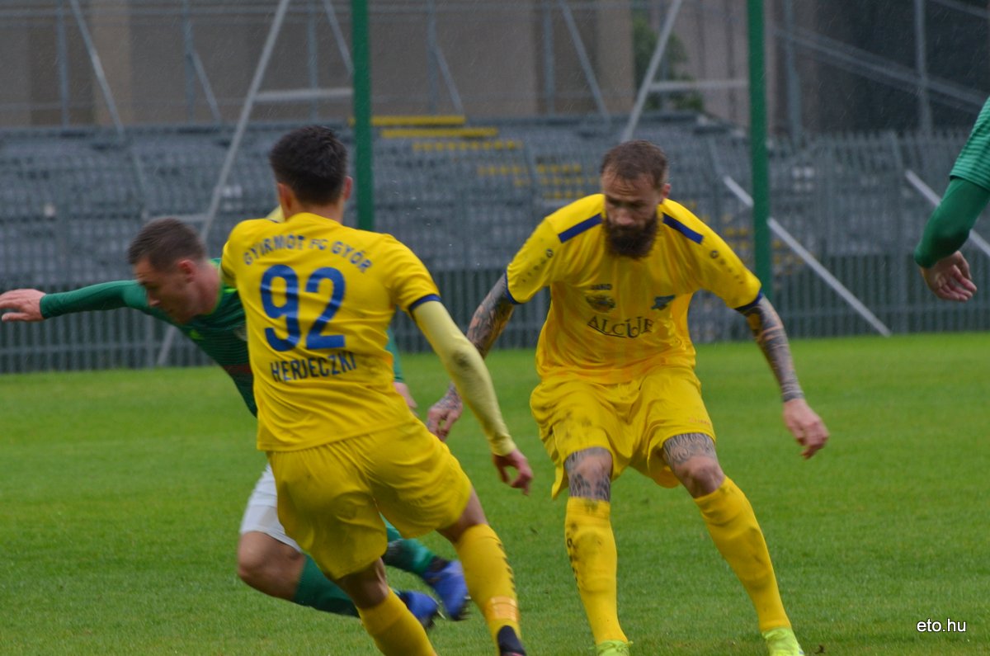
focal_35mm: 330
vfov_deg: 4.1
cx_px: 495
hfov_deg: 6.3
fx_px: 9057
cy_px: 328
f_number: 7.1
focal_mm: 220
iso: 500
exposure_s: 1/200
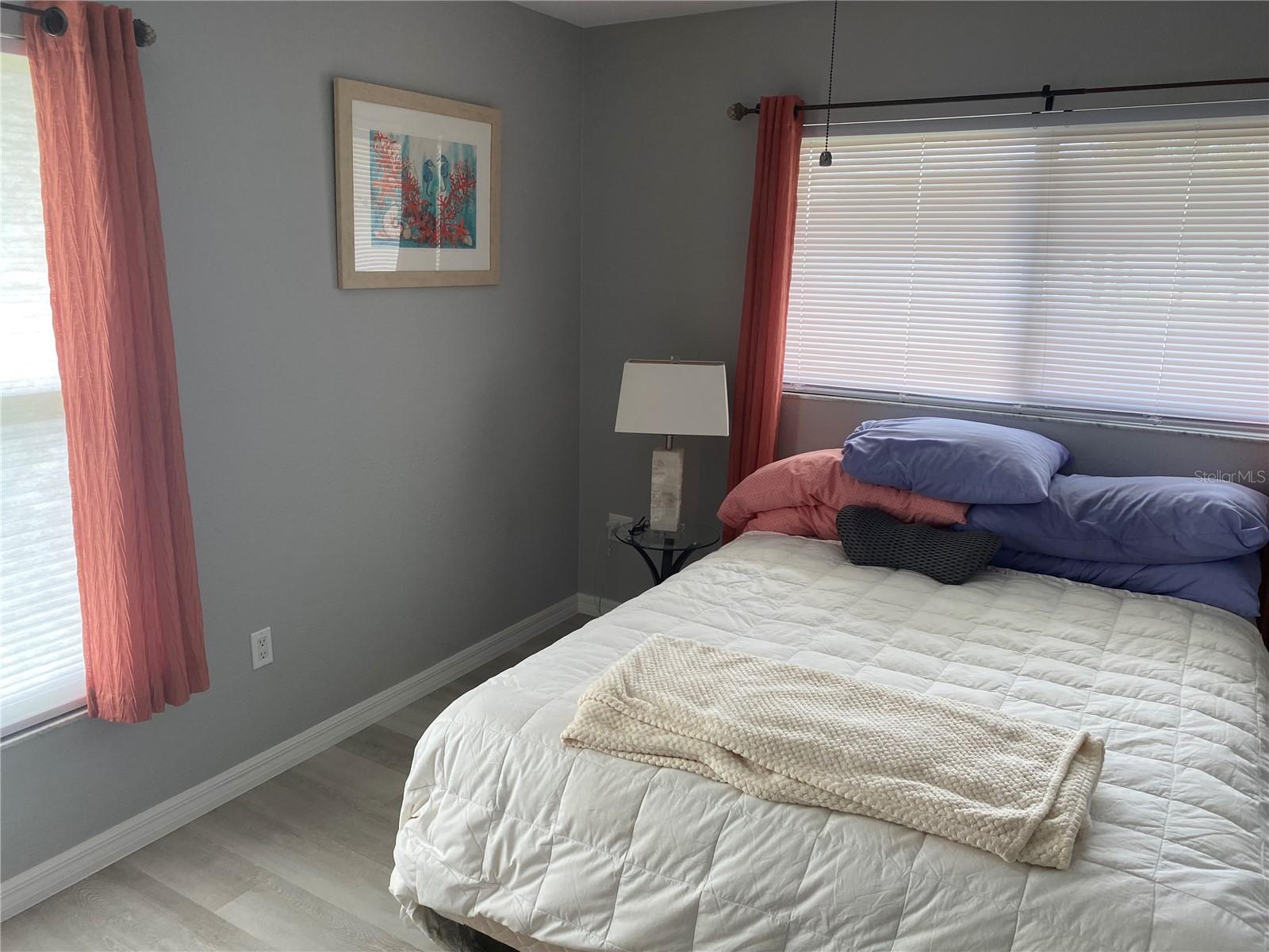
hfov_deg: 67.3
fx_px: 953
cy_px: 476
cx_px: 634
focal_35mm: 26
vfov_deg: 53.1
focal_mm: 4.25
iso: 80
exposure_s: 1/122
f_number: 1.8
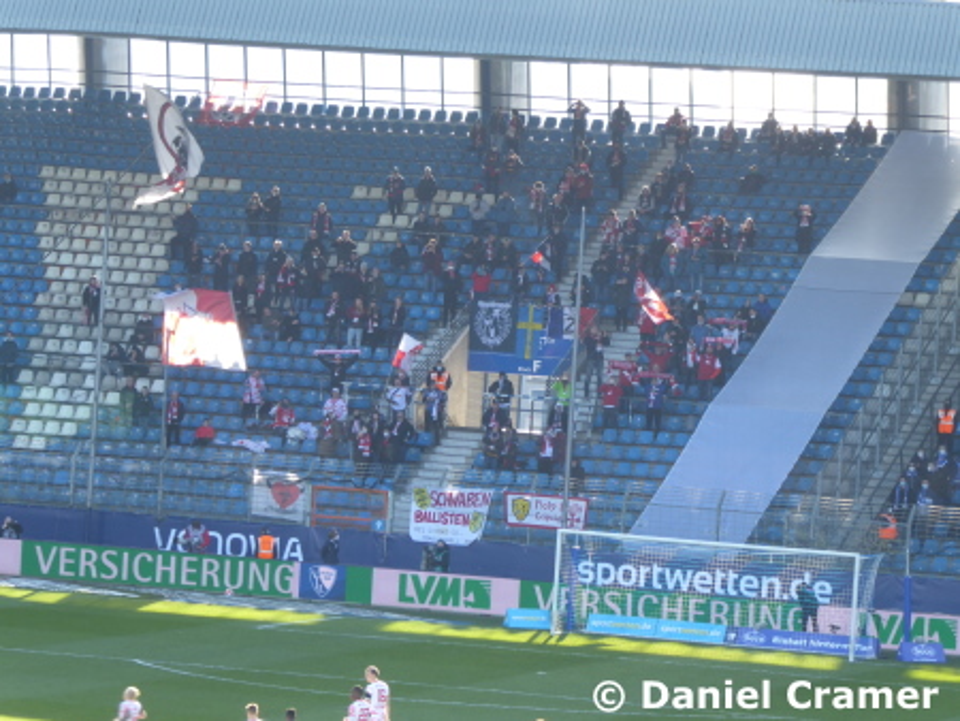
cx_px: 480
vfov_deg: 6.9
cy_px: 360
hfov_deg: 9.2
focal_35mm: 214
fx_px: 5938
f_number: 5.6
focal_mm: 38.4
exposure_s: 1/80
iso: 100
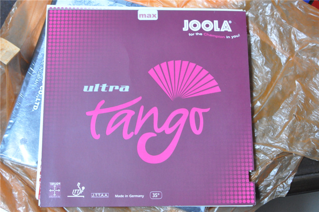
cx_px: 160
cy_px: 106
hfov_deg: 33.4
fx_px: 531
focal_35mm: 60
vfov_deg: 22.6
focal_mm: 40
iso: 3200
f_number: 4
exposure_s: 1/20
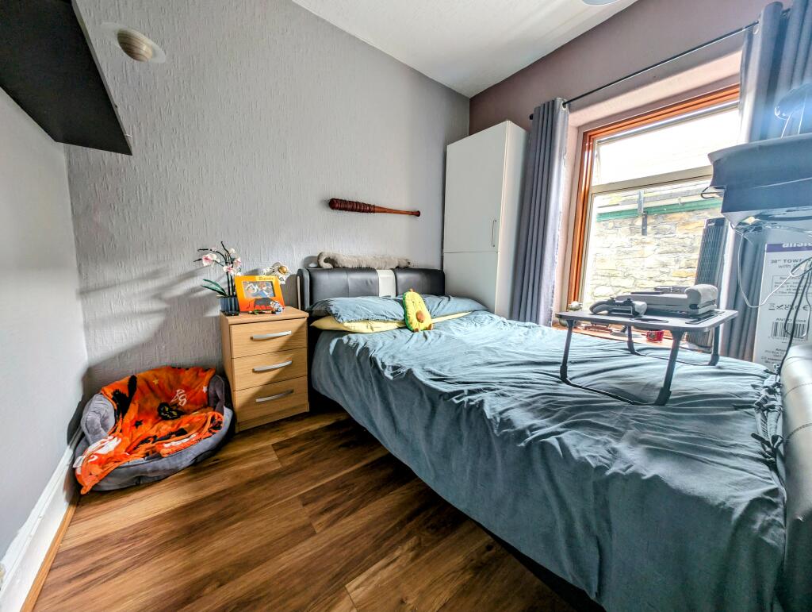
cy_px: 306
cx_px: 406
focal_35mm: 12
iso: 91
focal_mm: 2.23
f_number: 1.95
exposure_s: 1/19.9
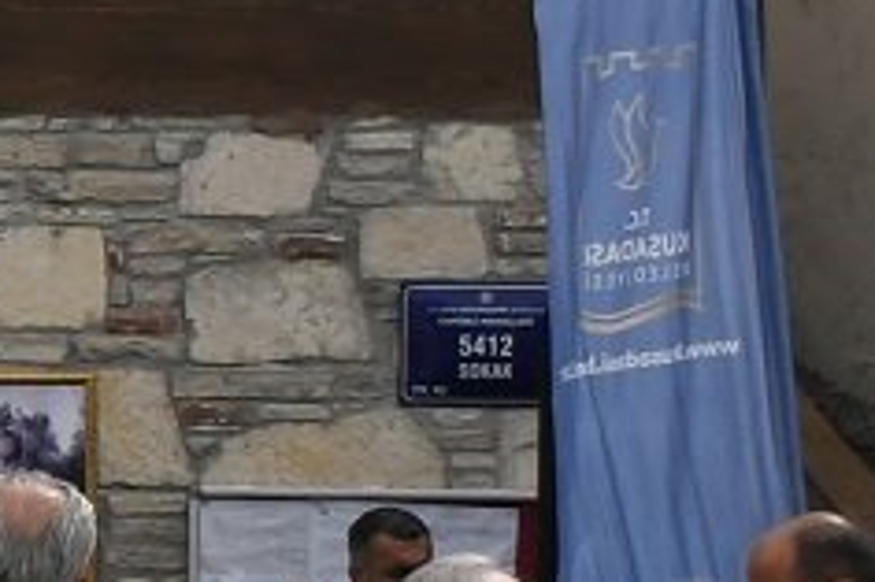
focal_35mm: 191
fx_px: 4639
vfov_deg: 7.2
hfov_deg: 9.8
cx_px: -1077
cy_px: 386
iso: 500
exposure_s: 1/8000
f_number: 3.5
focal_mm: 18
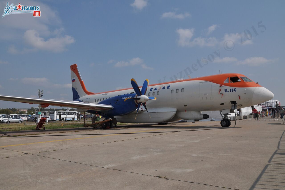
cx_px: 142
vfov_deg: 47.8
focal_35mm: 27
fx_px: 213
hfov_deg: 67.4
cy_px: 95
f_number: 8
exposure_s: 1/1250
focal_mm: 18
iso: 200
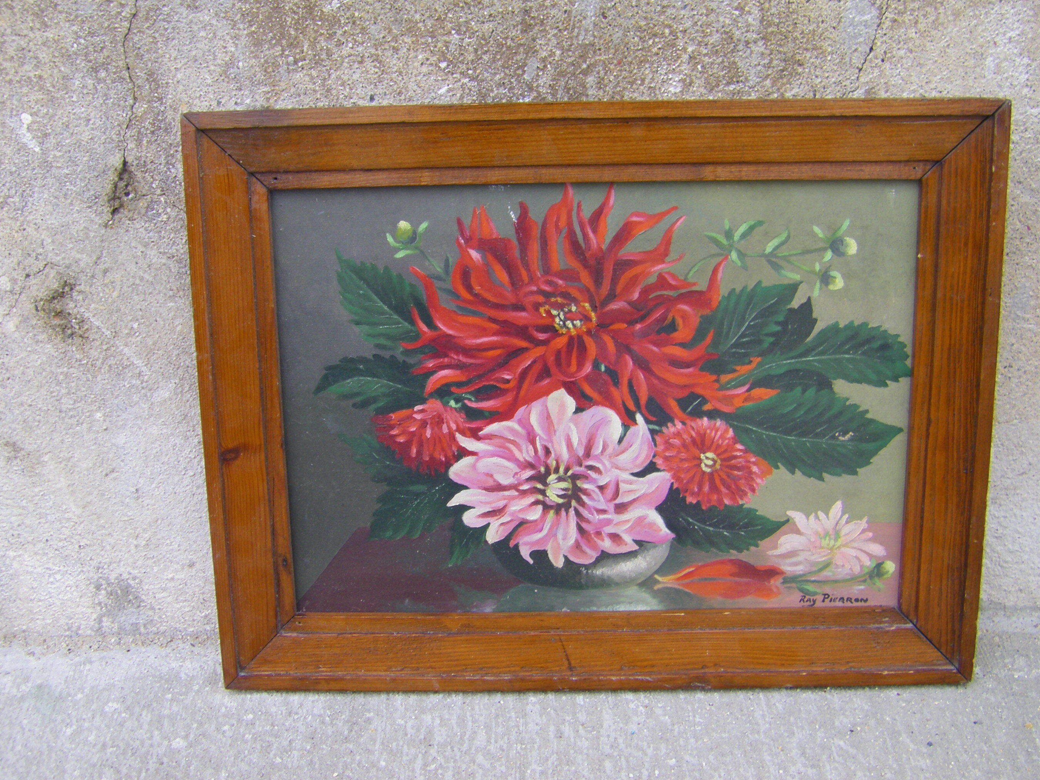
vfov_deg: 31.5
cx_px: 530
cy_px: 389
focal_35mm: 46
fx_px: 1382
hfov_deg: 41.2
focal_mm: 6.3
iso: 64
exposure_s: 1/80
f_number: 3.5
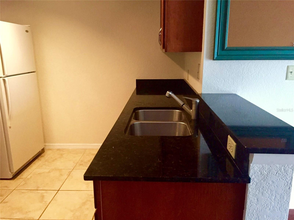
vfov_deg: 48.2
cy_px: 110
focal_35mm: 29
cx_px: 147
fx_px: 246
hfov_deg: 61.7
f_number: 2.2
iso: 320
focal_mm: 4.15
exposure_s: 1/15
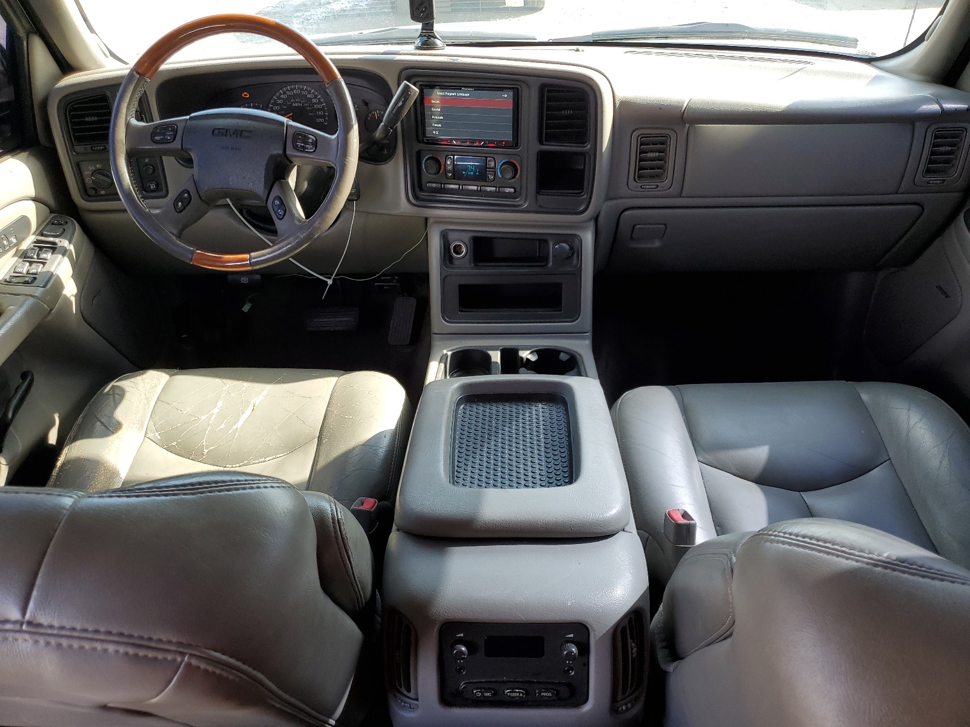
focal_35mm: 26
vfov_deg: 53.1
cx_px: 485
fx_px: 729
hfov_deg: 67.3
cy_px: 364
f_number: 1.5
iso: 50
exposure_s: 1/122
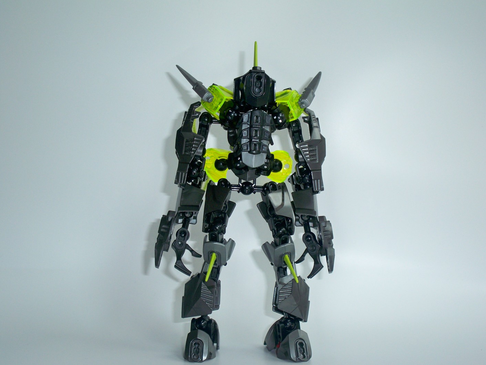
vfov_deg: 32.2
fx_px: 632
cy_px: 183
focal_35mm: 45
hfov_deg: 42.1
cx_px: 248
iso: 80
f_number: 3.5
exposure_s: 1/400
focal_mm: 7.8
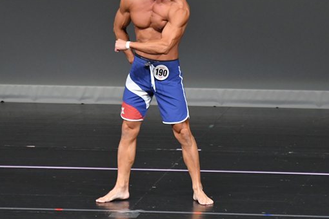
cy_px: 75
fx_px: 4788
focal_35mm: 524
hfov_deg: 3.9
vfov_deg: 2.6
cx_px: 152
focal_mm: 230
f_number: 5.6
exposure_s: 1/400
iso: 4000
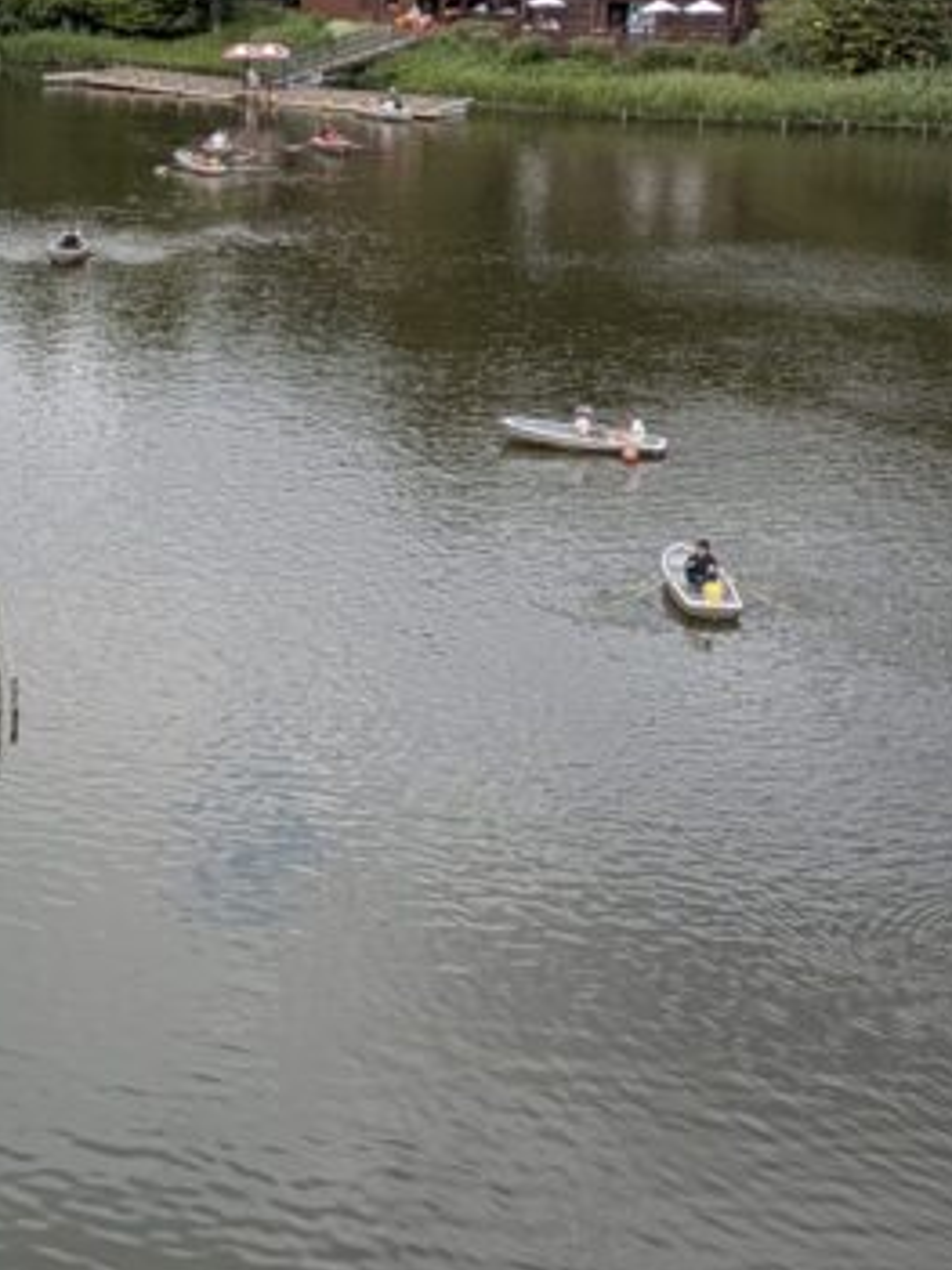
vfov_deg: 25.7
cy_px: 601
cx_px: -11
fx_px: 2789
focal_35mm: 76
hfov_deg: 18.8
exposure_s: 1/1513
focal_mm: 5.43
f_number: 1.89
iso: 48
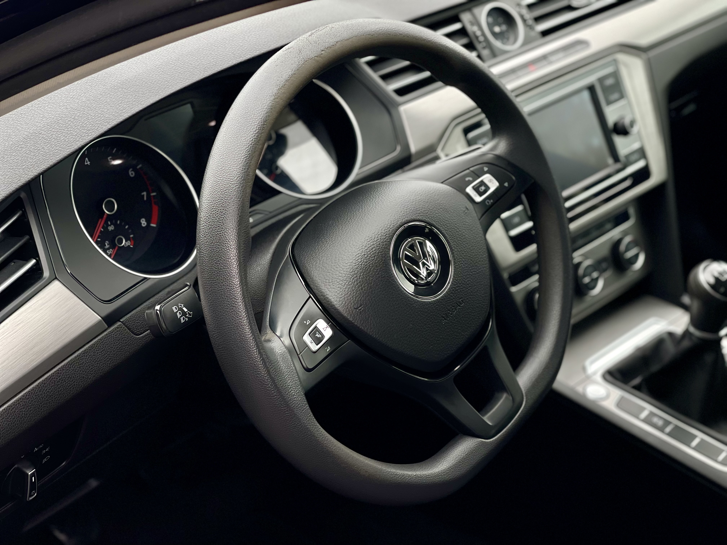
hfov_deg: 30.3
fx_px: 1344
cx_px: 364
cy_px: 272
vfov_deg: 22.9
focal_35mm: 64
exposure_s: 1/121
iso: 40
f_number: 2.2
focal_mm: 7.5
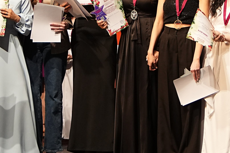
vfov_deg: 4.0
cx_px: 103
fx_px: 2198
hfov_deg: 6.0
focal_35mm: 344
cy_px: 1
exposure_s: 1/320
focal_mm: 90
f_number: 2.8
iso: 1600
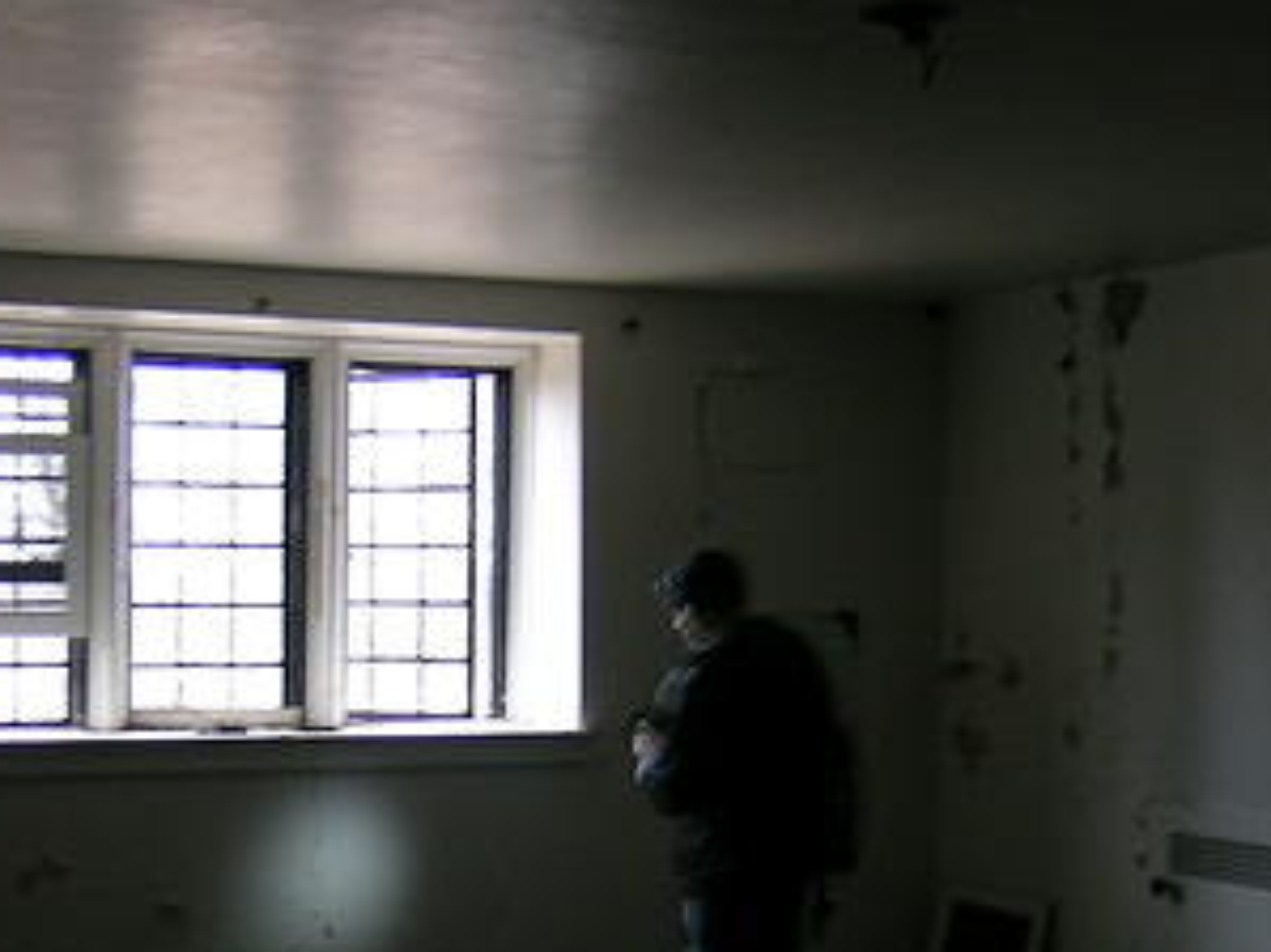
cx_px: 349
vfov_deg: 24.3
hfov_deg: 31.7
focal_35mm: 60
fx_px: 2202
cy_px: 633
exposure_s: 1/3.2
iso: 87
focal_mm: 5.8
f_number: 2.8
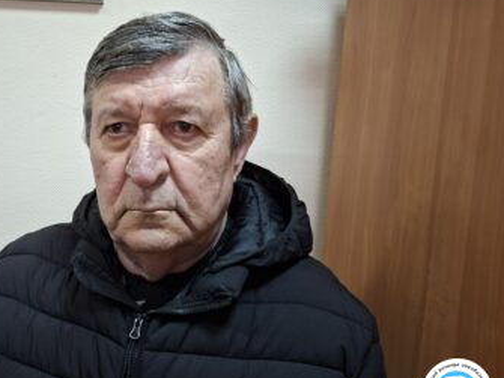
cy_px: 176
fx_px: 480
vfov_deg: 42.9
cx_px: 147
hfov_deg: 53.7
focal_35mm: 33
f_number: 1.8
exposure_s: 1/33
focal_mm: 5.54
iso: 250
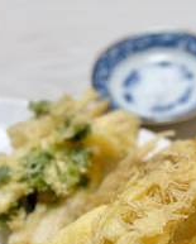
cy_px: 212
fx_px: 702
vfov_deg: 19.4
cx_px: 176
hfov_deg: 15.7
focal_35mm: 97
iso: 125
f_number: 1.78
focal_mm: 6.86
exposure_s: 1/88
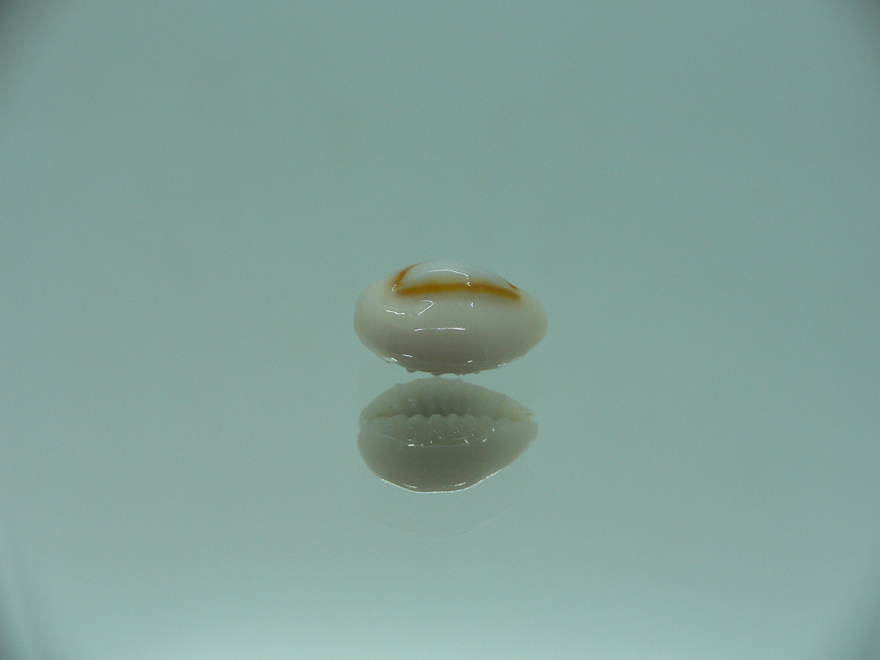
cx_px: 440
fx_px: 890
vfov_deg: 40.7
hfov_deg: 52.6
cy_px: 330
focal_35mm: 35
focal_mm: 4.6
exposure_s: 1/80
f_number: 2.8
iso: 80
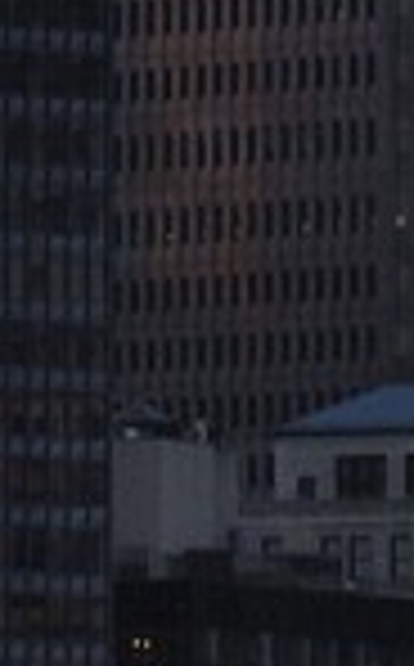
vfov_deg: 1.6
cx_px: -2066
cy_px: 81
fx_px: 23180
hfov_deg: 1.0
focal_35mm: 1279
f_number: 5.6
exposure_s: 1/320
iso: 800
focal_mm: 116
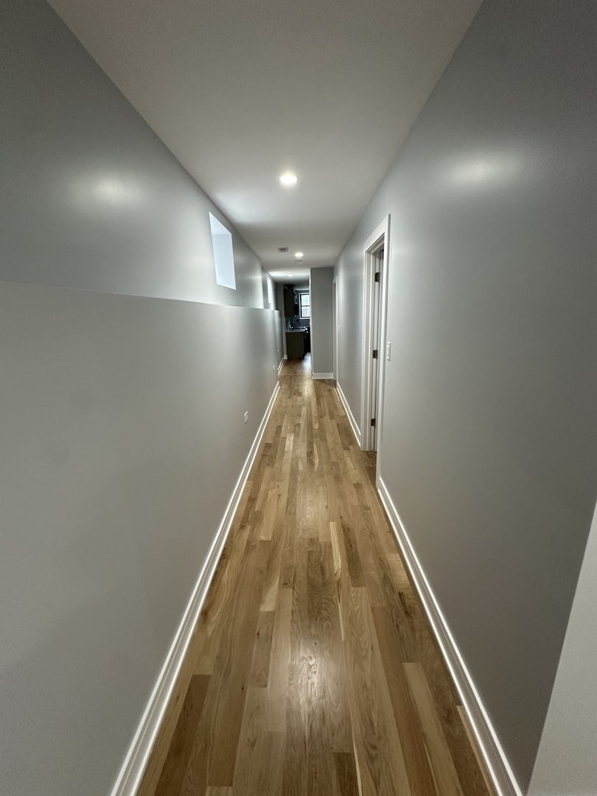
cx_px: 298
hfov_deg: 85.7
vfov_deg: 102.1
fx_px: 322
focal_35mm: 14
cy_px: 398
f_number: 2.2
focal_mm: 2.22
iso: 250
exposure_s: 1/60
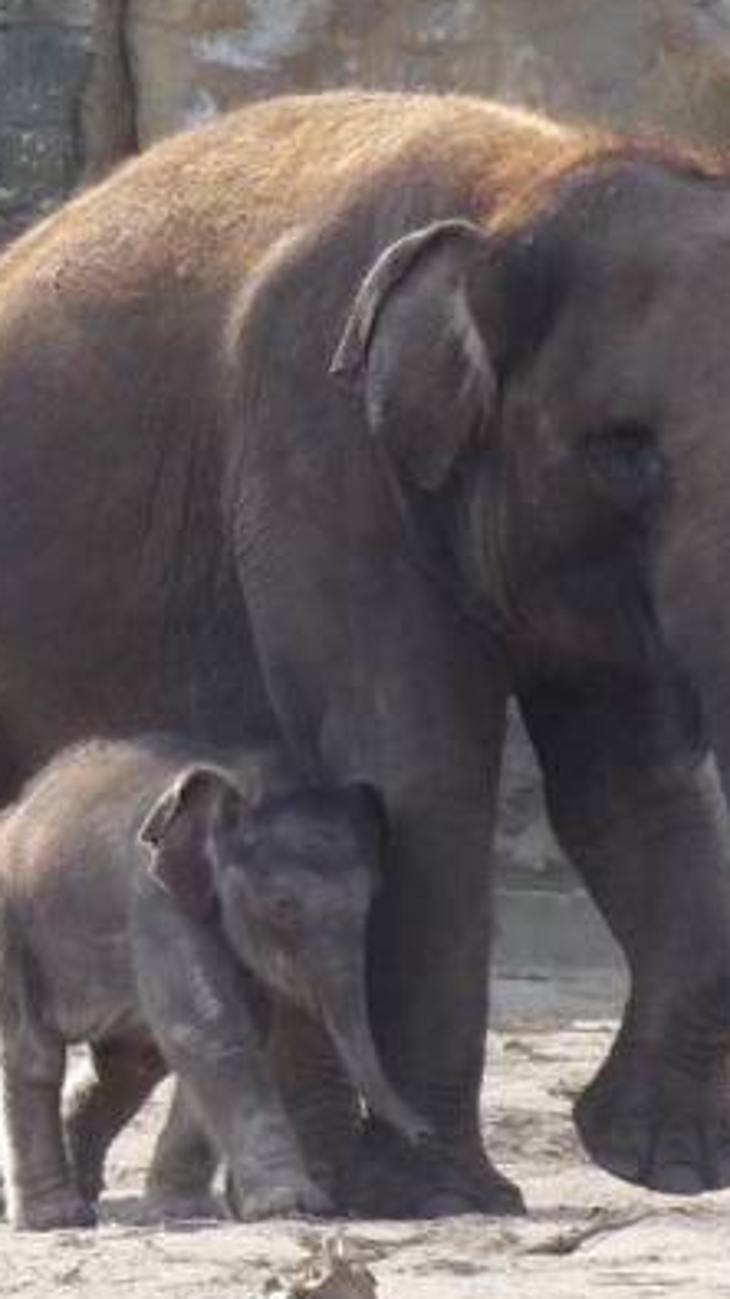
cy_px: 543
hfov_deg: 1.8
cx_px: -178
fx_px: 23622
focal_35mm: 686
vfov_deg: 3.1
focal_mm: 39.2
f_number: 4.5
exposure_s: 1/500
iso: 200
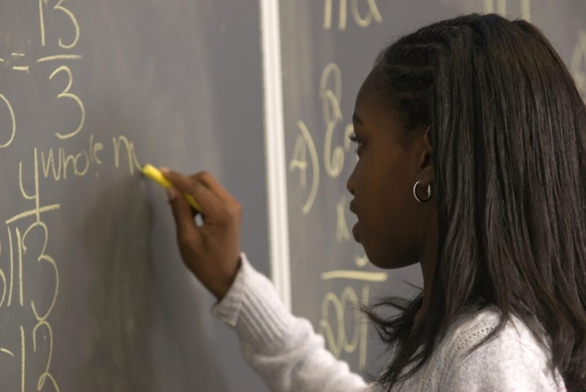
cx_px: 293
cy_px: 196
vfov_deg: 4.6
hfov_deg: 6.9
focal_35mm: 300
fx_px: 4888
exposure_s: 1/80
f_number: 4
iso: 200
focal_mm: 200
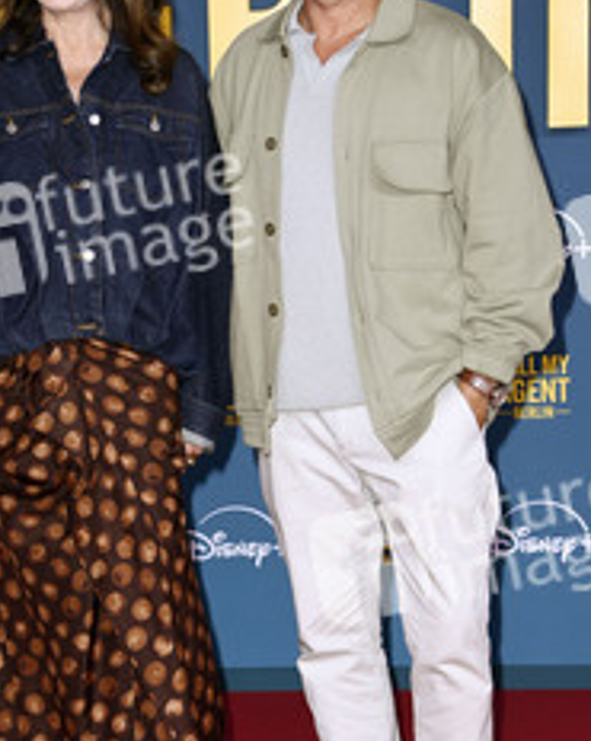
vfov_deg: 13.0
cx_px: 182
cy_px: 390
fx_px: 3264
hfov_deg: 10.3
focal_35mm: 149
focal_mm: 92
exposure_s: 1/200
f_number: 5.6
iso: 800
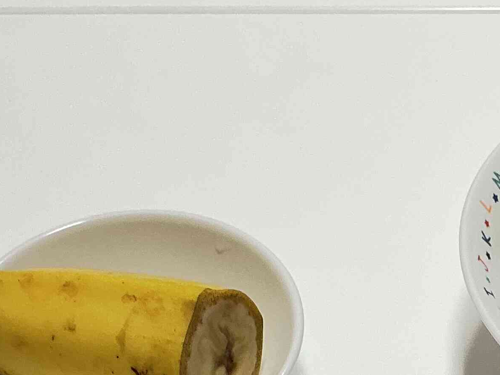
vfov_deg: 13.8
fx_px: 1430
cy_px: 611
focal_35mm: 99
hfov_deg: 19.4
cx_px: 472
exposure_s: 1/60
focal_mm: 3
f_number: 1.8
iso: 40
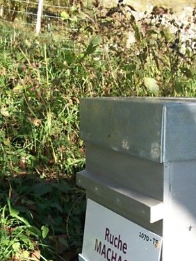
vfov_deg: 37.1
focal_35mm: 51
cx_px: 143
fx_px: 385
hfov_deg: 28.2
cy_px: 171
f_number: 2.9
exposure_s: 1/320
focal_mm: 5.7
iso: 80
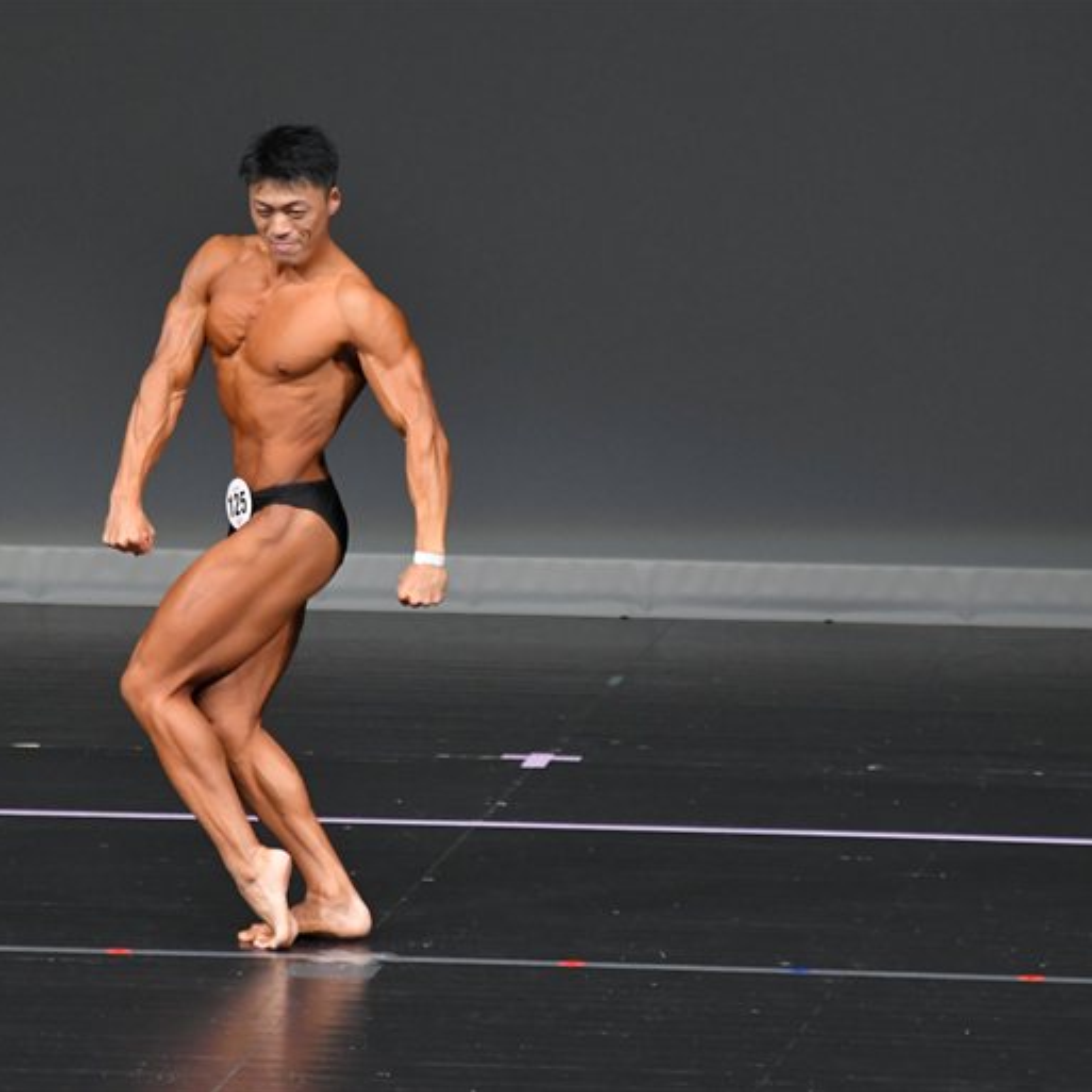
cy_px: 545
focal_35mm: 404
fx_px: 14419
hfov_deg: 4.3
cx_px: 371
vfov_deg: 4.3
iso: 4000
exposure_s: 1/400
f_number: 5.6
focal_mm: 210
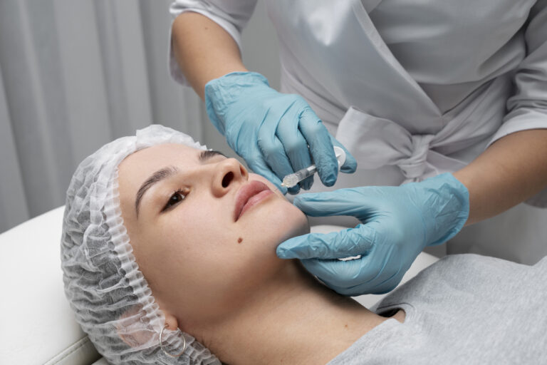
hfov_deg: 36.2
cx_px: 274
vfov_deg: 24.6
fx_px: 836
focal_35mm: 55
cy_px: 182
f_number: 8
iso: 500
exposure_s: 1/125
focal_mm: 55
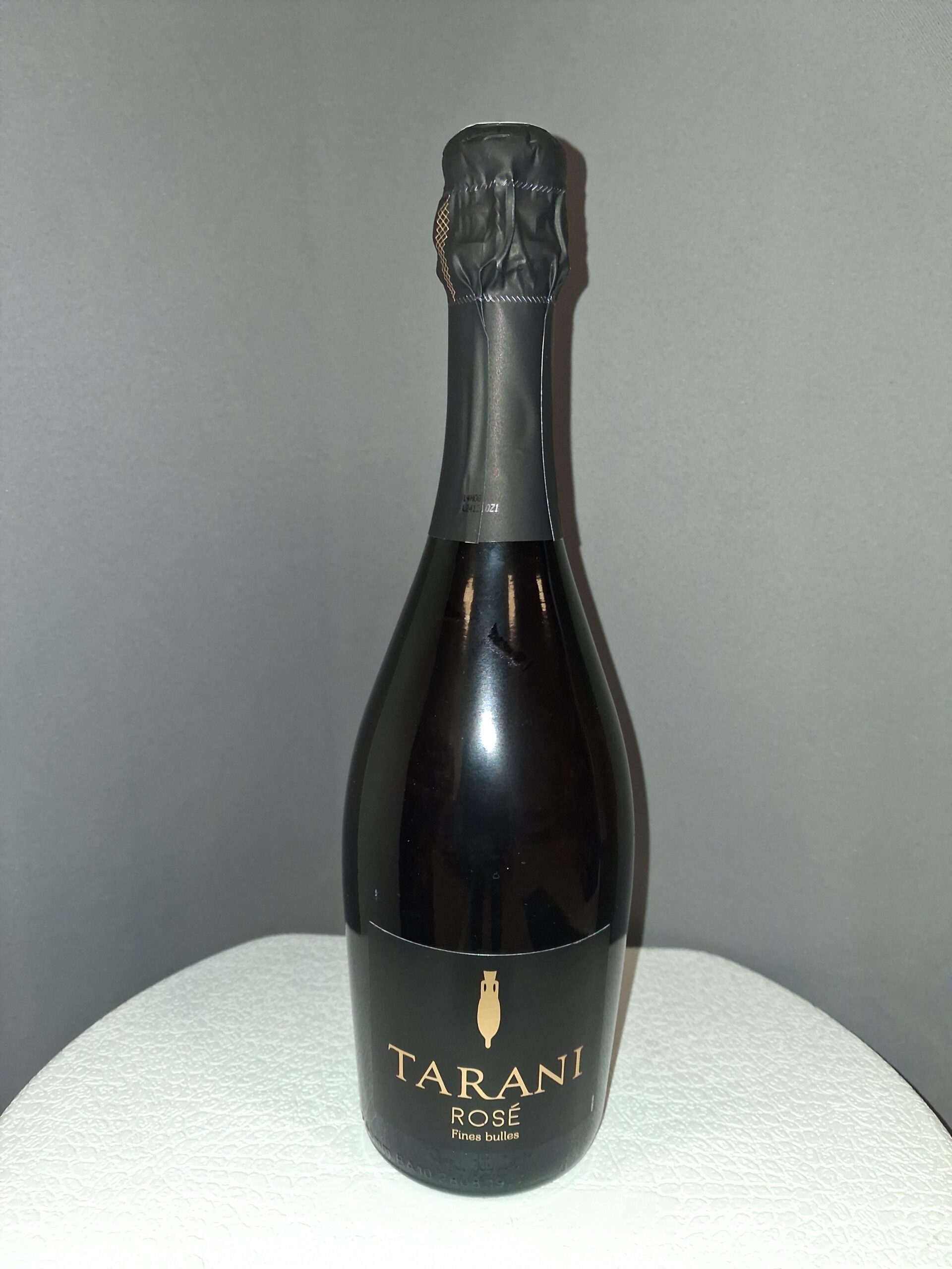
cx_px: 476
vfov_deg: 65.3
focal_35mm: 27
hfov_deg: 51.4
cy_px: 634
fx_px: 990
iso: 25
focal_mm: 4
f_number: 1.8
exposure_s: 1/25
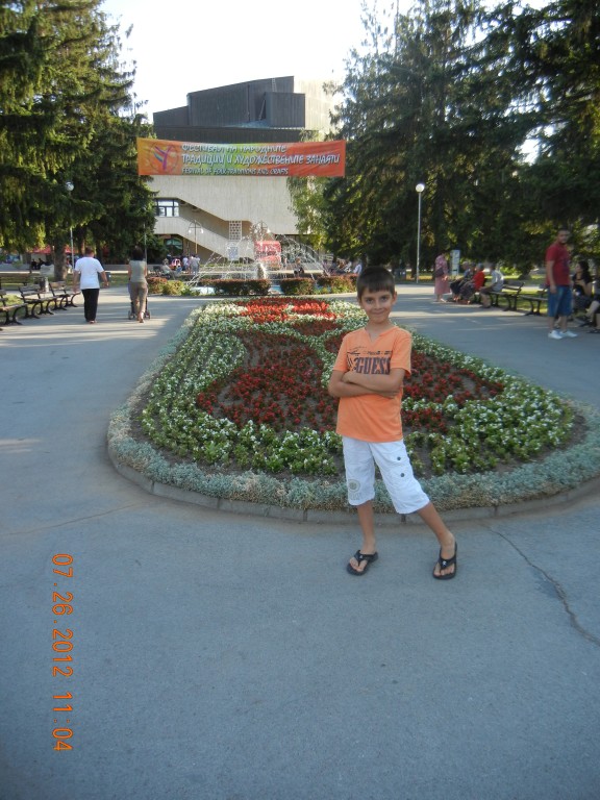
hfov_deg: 46.8
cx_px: 300
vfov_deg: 60.0
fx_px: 693
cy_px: 400
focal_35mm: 30
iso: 160
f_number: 3.5
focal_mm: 5.4
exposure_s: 1/226
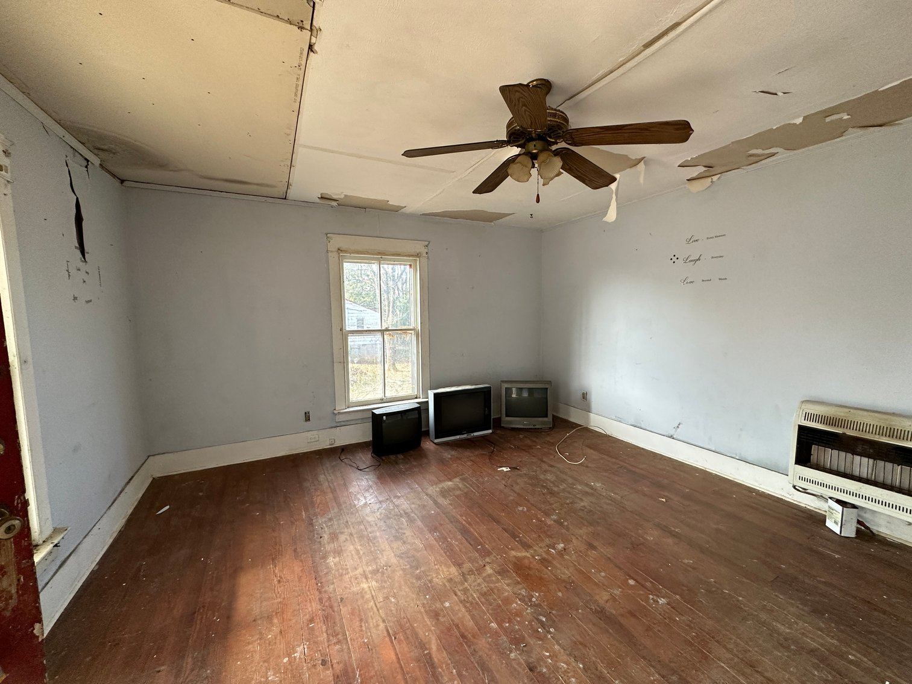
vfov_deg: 85.7
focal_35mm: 14
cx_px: 456
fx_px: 369
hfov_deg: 102.1
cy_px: 342
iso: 200
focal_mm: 2.22
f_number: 2.2
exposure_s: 1/99
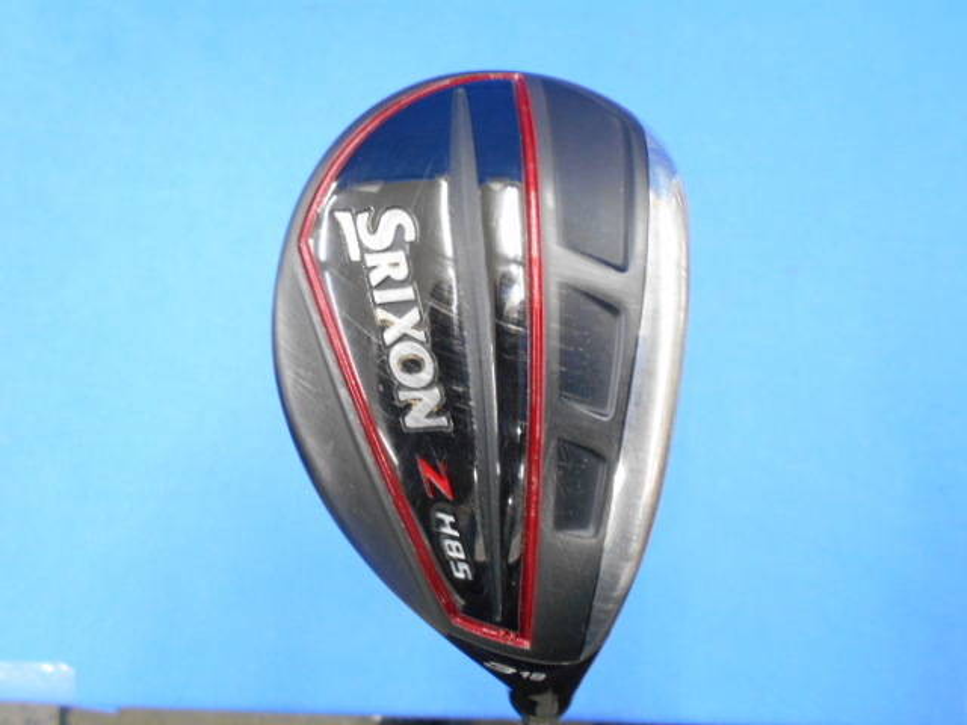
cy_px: 362
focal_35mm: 26
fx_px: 726
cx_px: 484
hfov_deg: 67.3
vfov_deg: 53.1
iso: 400
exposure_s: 1/15
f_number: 3.2
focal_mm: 4.6
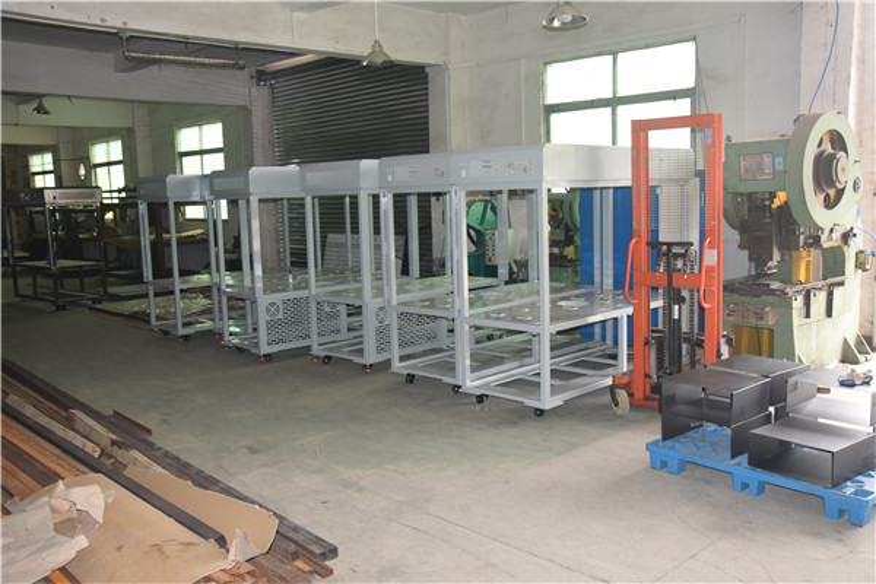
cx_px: 438
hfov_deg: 57.2
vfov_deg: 40.0
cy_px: 292
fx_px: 803
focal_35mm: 33
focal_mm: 22
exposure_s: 1/125
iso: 800
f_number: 5.6
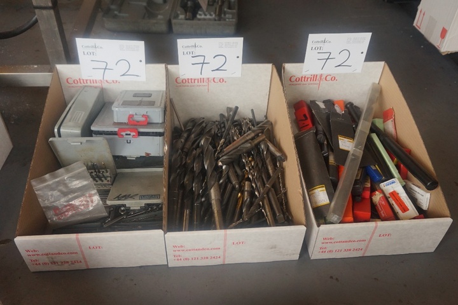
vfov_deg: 43.6
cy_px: 152
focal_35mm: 30
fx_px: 382
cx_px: 229
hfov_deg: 61.9
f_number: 4
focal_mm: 20
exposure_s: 1/160
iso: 800
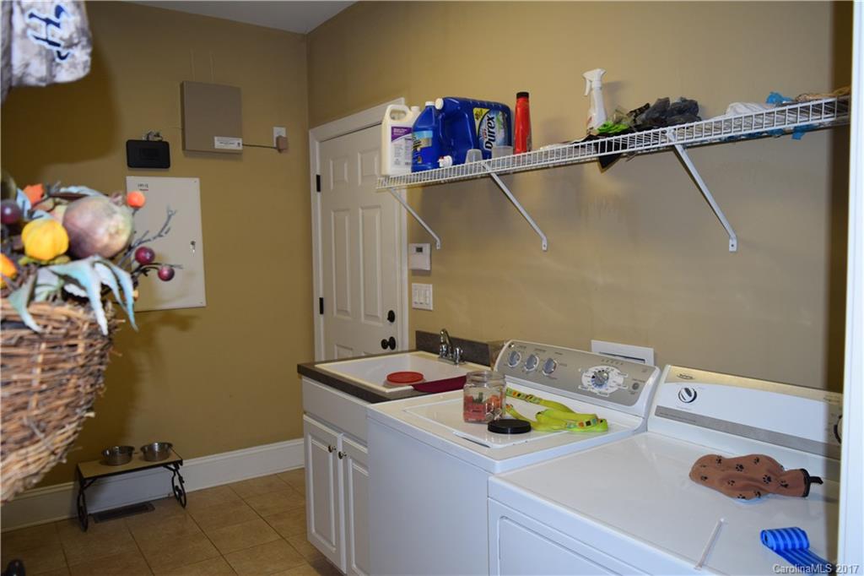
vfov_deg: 47.9
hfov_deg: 67.4
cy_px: 288
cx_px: 432
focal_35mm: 27
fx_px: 648
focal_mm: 18
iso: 800
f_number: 4.5
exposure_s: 1/80
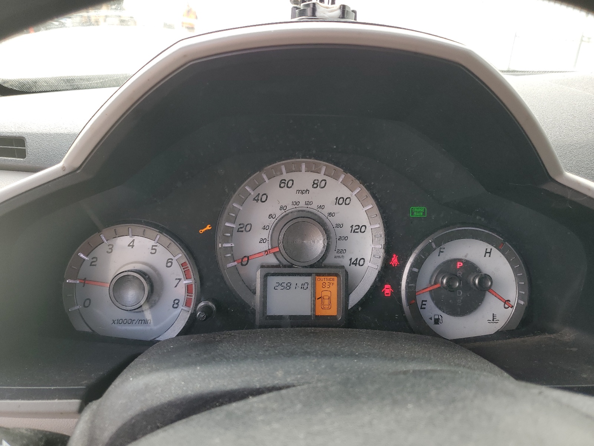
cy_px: 223
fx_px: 446
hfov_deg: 67.3
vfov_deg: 53.1
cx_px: 297
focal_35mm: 26
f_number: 1.5
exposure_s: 1/233
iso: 50
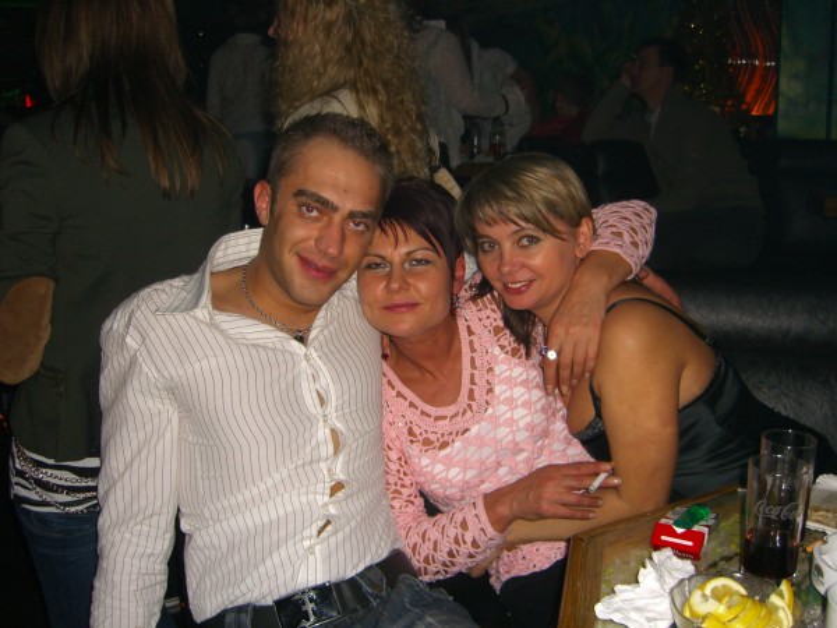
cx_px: 418
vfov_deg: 37.7
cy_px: 314
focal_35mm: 38
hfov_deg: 49.0
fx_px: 919
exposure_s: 1/60
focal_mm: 7.9
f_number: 2.8
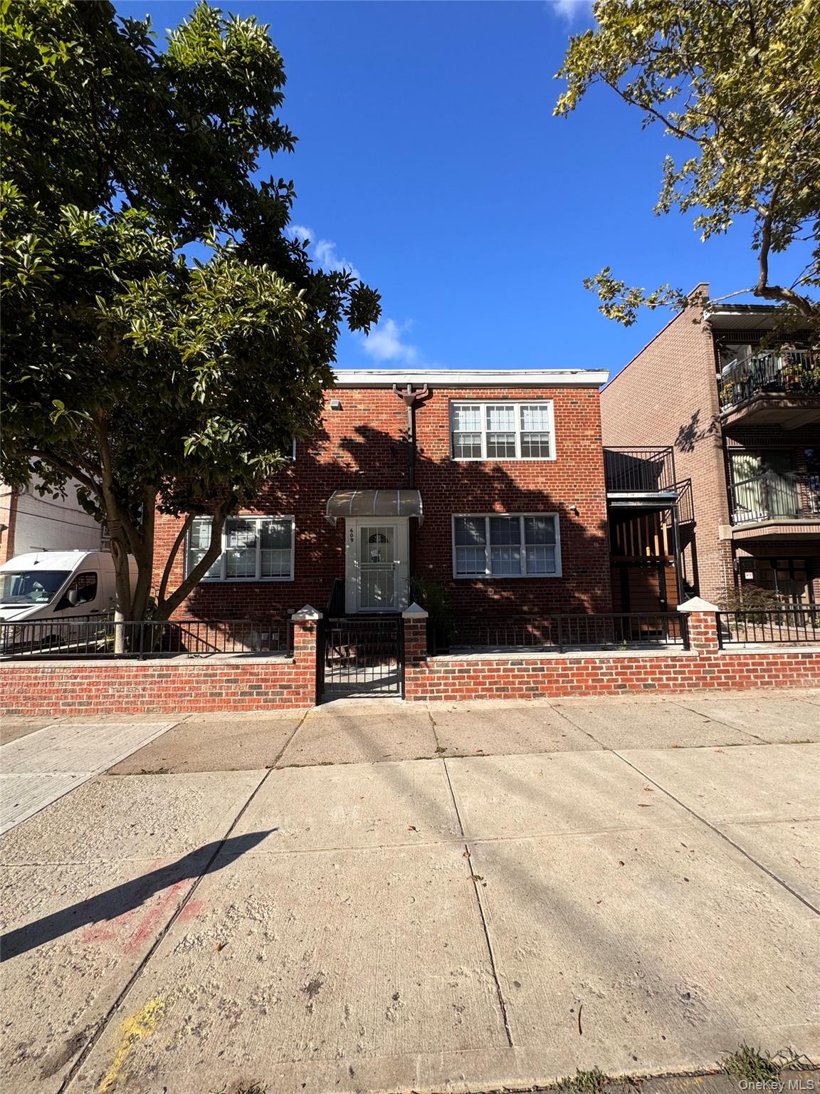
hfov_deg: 85.7
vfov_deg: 102.1
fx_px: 442
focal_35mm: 14
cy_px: 547
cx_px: 410
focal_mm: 2.22
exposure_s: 1/1006
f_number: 2.2
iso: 40
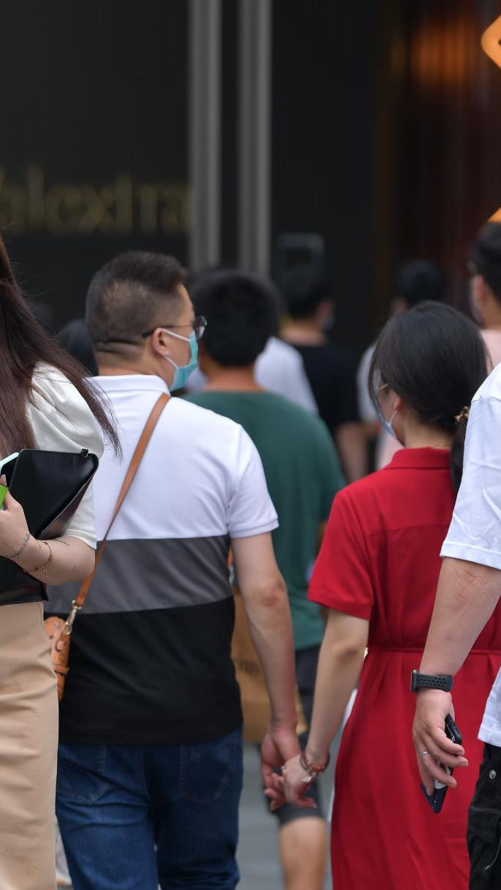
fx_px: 7536
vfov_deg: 6.8
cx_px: -51
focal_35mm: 319
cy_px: 597
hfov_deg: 3.8
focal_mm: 150
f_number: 3.5
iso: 200
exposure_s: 1/800
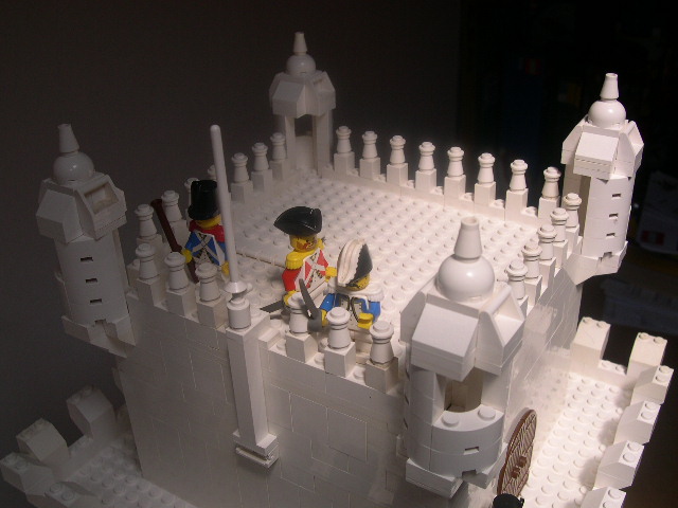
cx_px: 339
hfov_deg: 49.0
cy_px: 254
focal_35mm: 38
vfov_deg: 37.7
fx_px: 744
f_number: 7.6
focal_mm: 8
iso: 100
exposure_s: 1/117
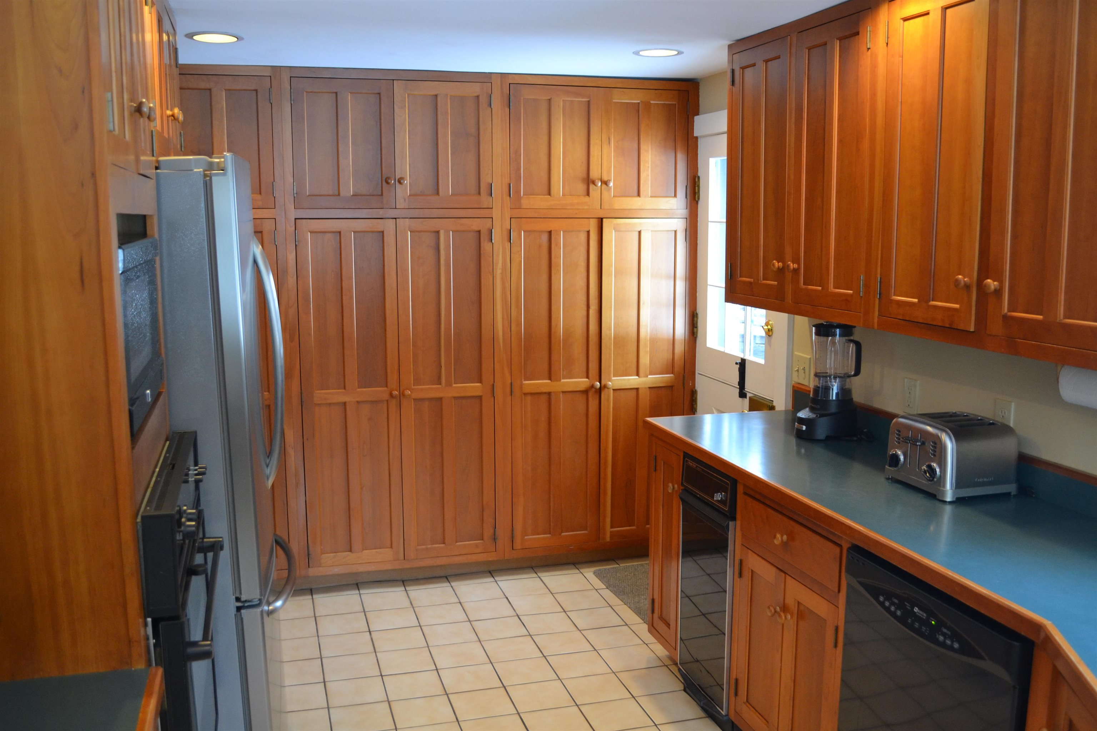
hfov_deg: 57.2
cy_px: 366
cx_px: 548
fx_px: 1006
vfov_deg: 40.0
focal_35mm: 33
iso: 800
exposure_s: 1/60
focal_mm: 22
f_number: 3.8
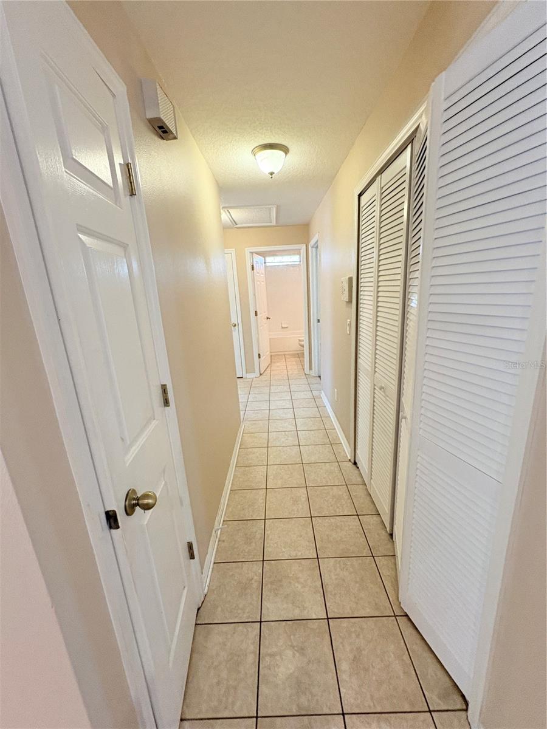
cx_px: 274
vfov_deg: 102.1
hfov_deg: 85.7
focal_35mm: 14
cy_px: 364
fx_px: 295
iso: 250
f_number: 2.2
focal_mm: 2.22
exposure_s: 1/60
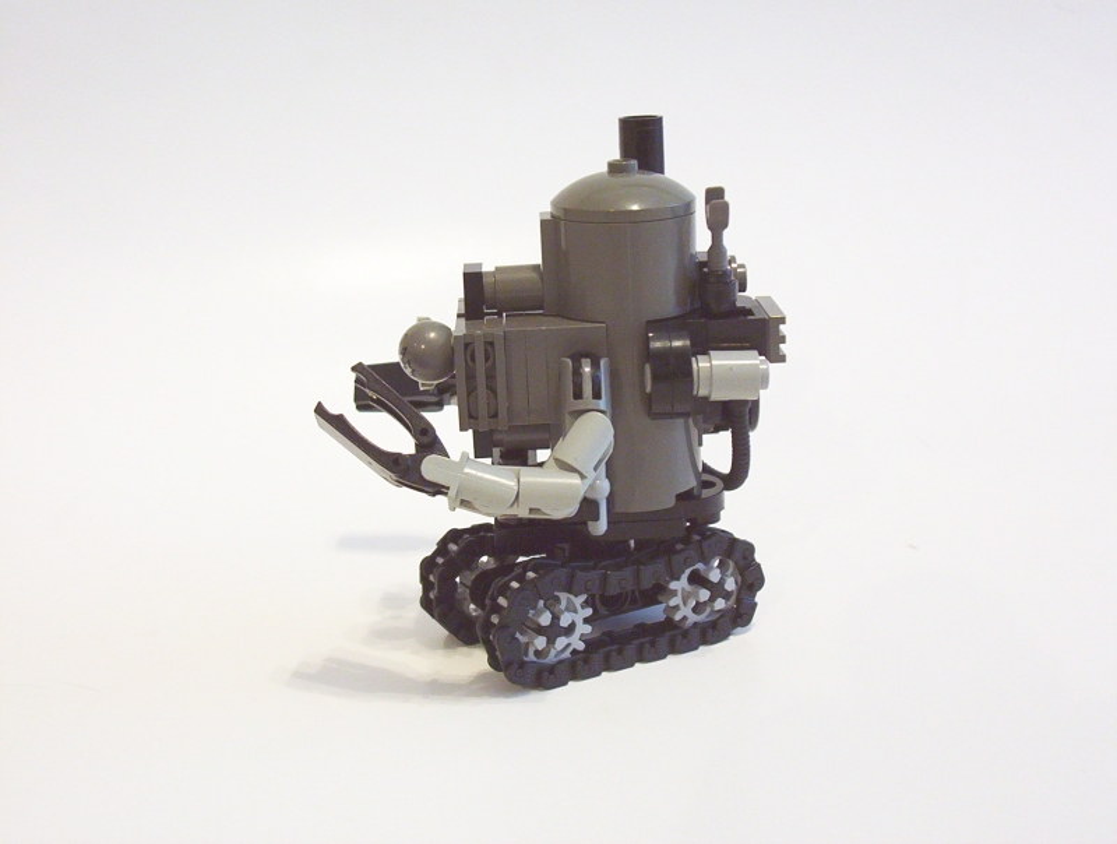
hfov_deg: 35.5
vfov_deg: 27.1
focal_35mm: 54
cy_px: 422
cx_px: 558
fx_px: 1747
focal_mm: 7.1
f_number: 2.97
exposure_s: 1/8.13
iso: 200
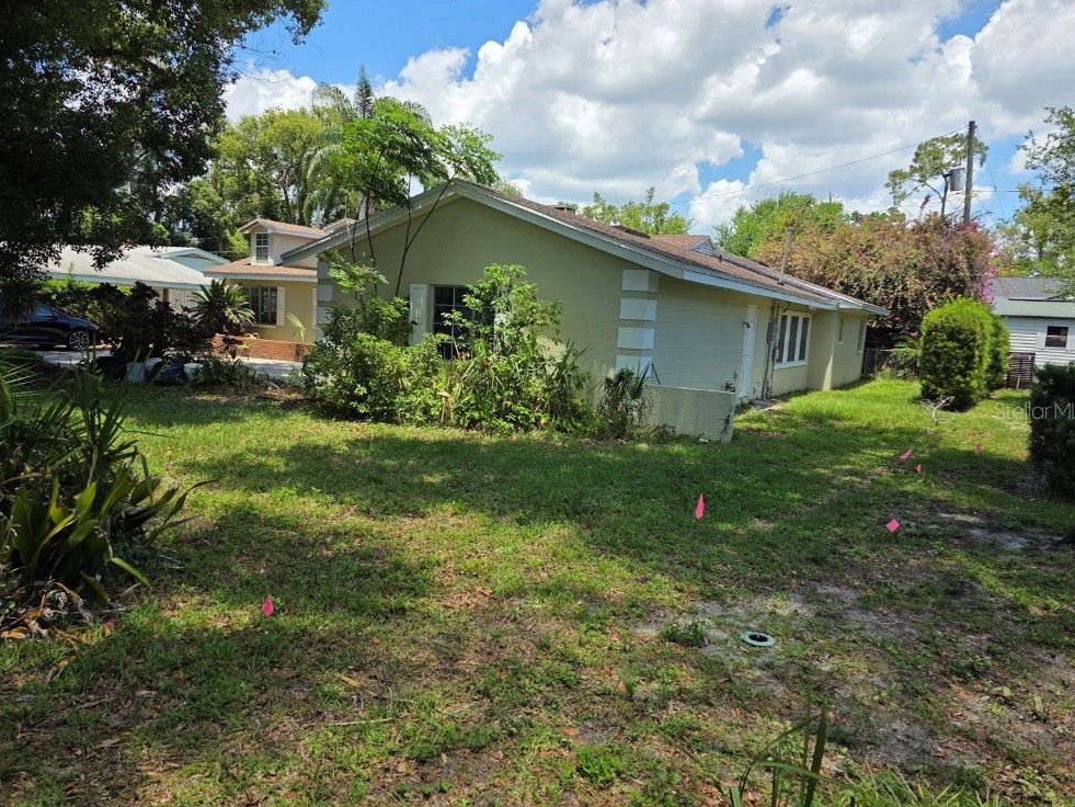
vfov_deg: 56.8
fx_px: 745
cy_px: 410
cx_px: 536
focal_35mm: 24
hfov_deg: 71.6
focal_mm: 6.3
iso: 80
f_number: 1.7
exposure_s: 1/5017
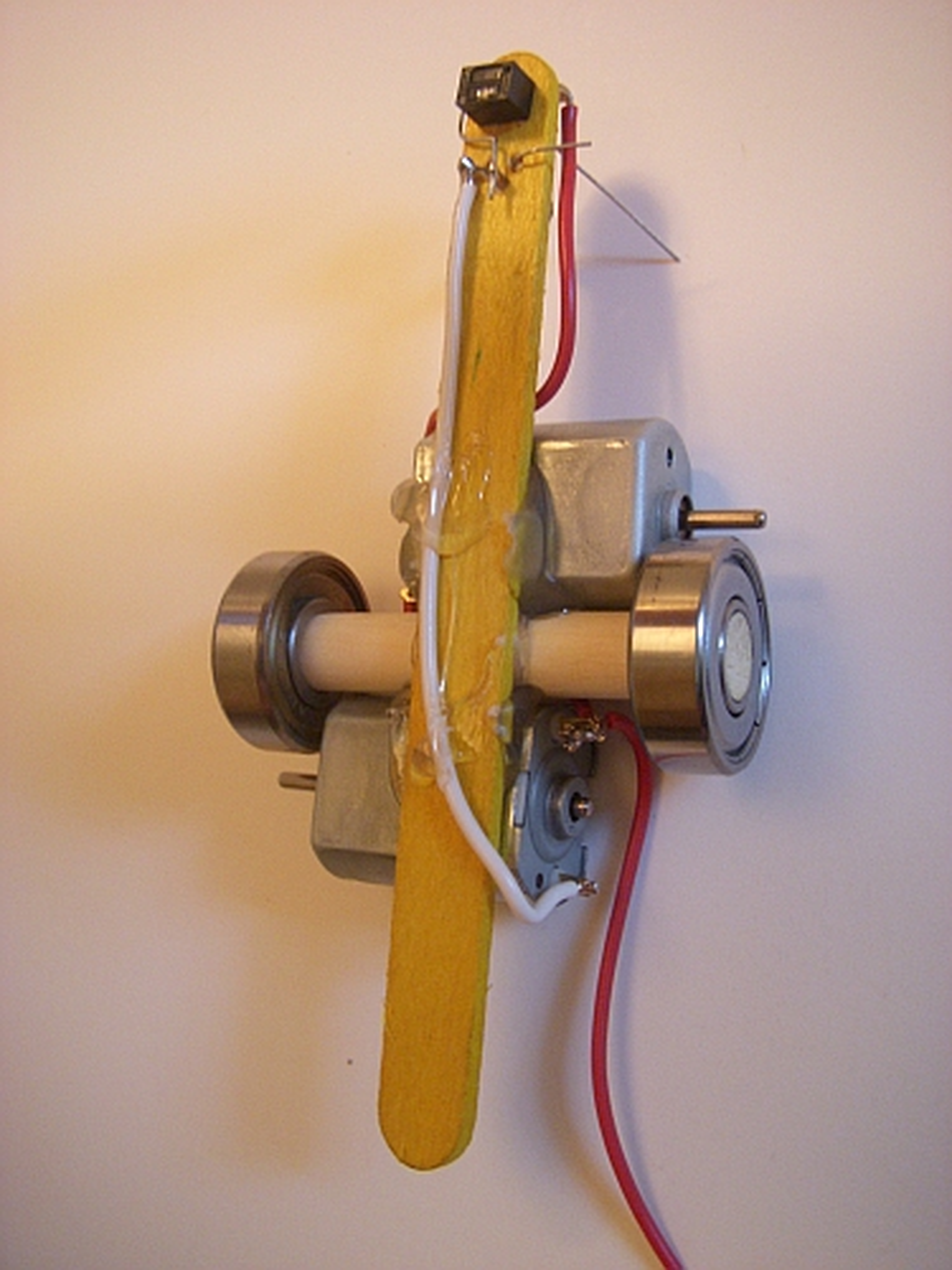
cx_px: 476
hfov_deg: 37.7
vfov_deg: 49.0
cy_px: 635
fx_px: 1393
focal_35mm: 38
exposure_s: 1/8
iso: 320
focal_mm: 6.3
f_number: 3.3
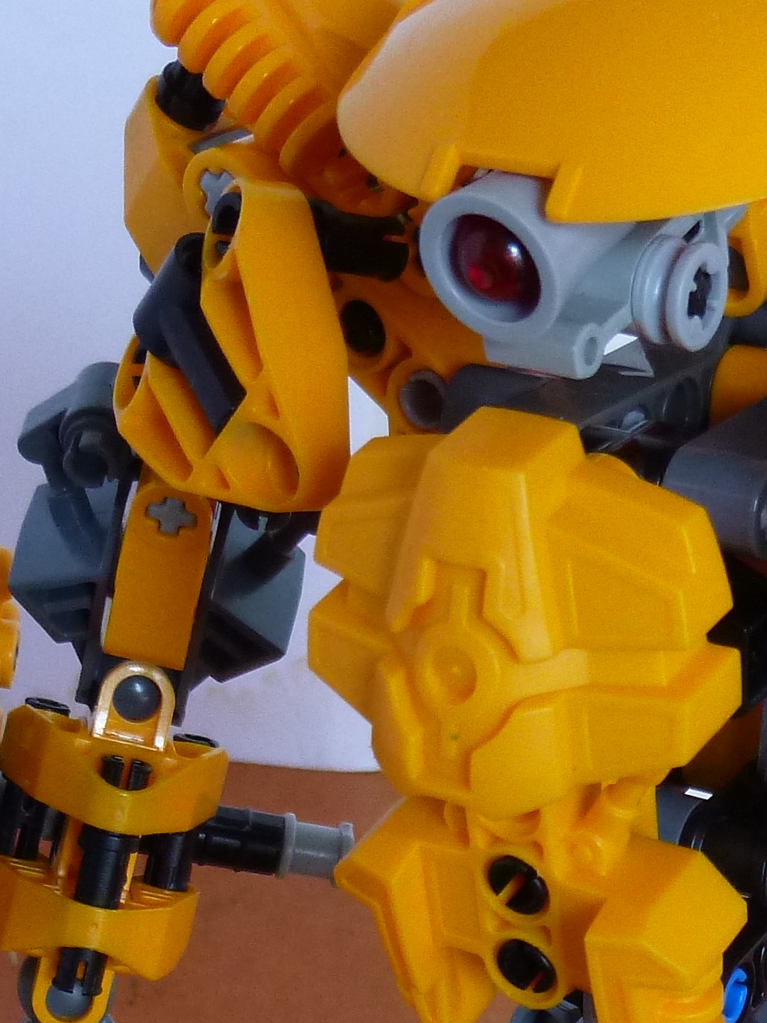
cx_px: 672
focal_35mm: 80
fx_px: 2363
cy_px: 951
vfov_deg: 23.7
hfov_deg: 18.2
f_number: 3.1
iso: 200
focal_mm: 4.5
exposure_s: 1/60
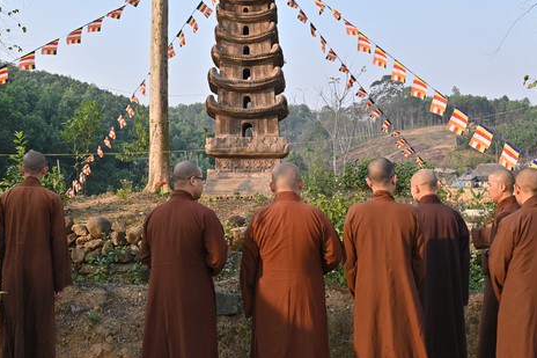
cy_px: 111
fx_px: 626
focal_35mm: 42
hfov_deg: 46.4
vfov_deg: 31.5
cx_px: 262
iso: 125
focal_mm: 30
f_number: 6.3
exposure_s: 1/250
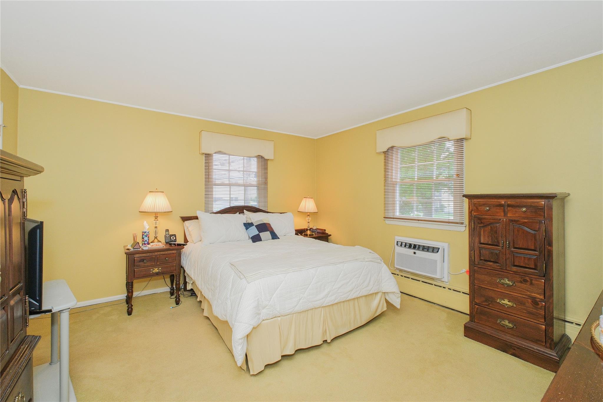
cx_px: 302
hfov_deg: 100.4
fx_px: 251
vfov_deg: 77.3
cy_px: 201
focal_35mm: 15
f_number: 8
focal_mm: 10
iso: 800
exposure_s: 1/50
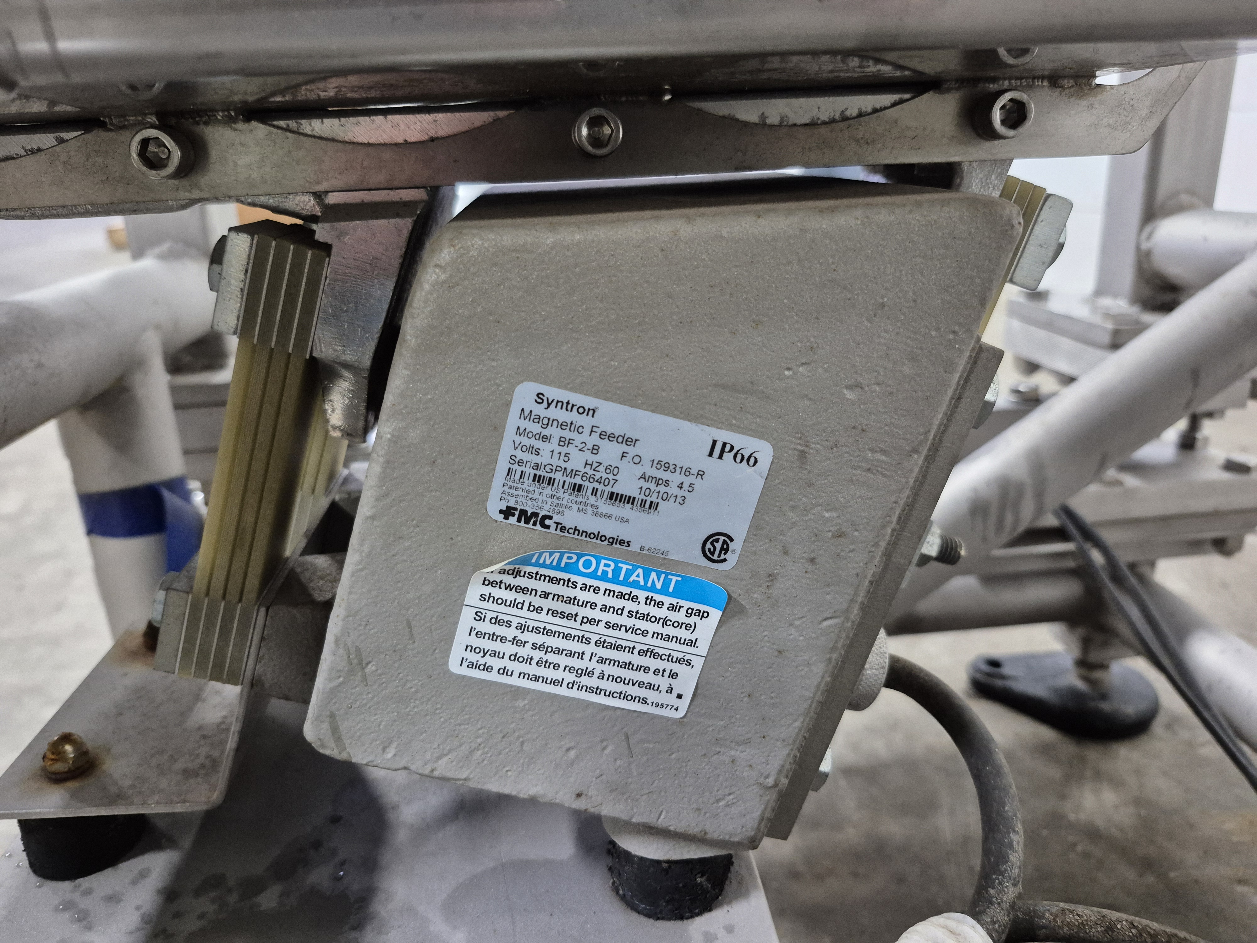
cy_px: 472
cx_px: 628
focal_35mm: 23
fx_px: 835
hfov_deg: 73.9
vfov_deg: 58.9
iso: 800
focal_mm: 5.4
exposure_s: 1/60
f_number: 1.8
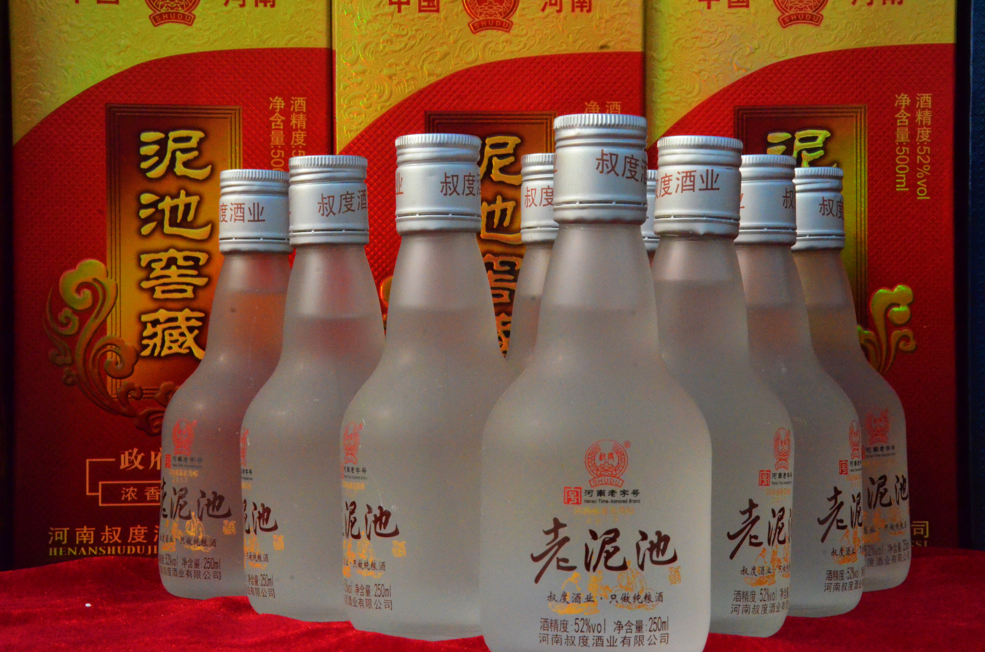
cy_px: 326
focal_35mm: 75
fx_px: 2048
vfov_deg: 18.1
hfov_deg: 27.0
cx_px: 492
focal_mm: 50
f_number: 22
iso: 5000
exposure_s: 1/2000
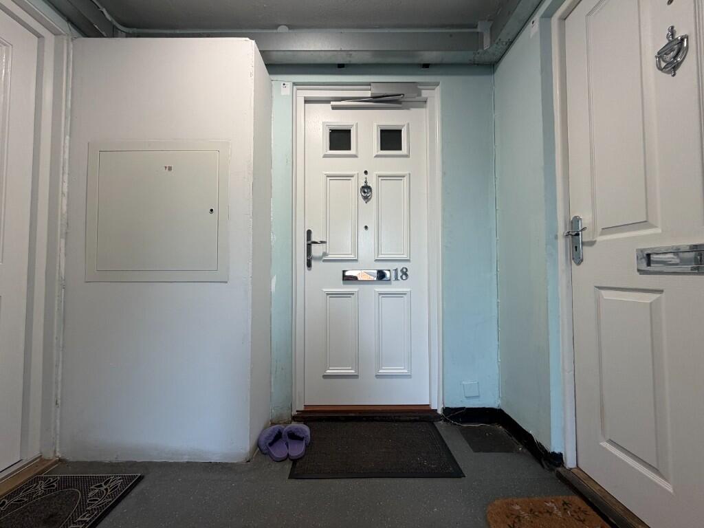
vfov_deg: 85.7
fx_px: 285
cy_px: 264
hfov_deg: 102.1
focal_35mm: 14
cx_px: 352
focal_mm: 2.22
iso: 160
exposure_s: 1/121
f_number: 2.2
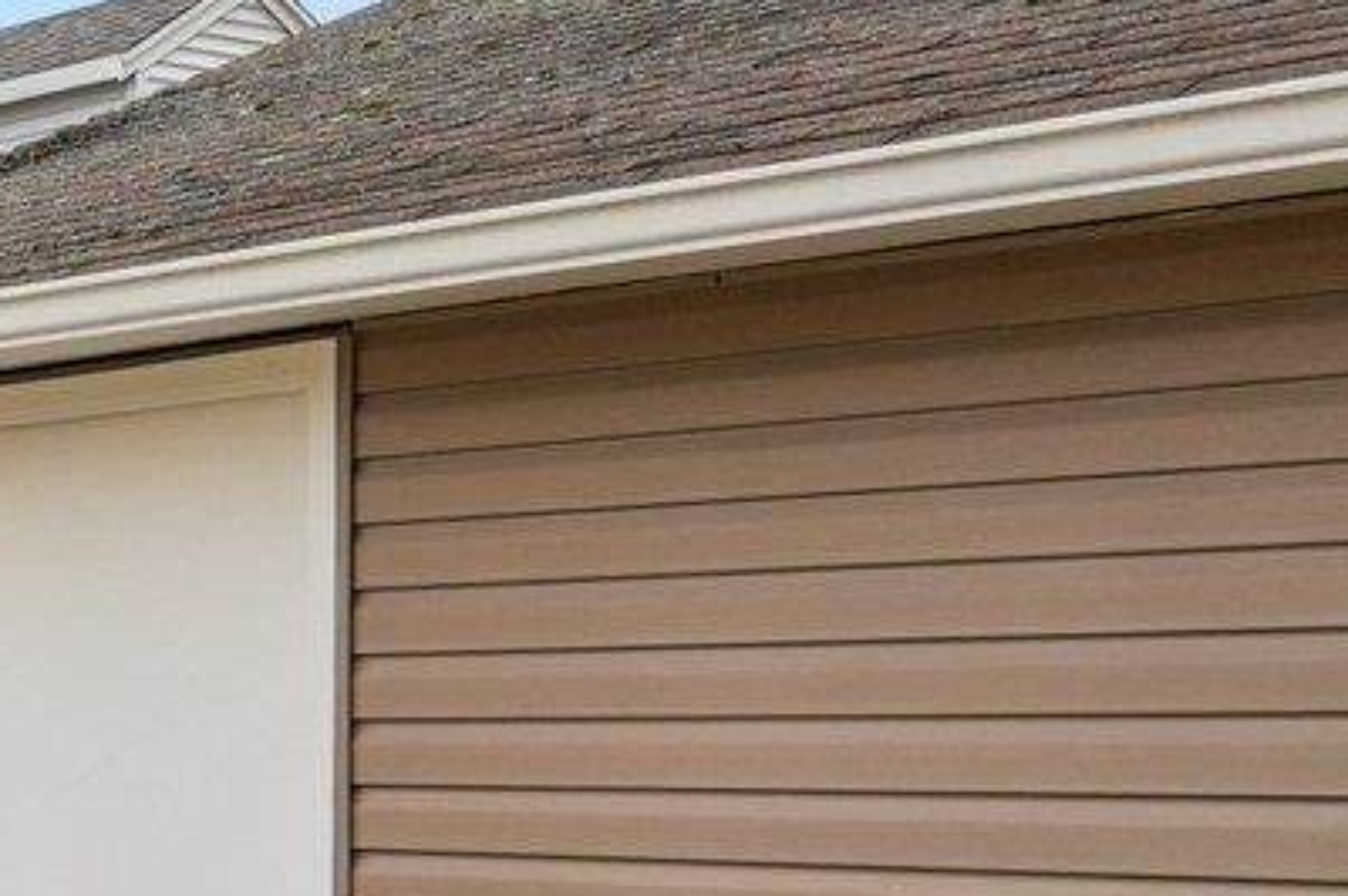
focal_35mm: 85
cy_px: 790
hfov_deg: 17.2
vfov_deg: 15.9
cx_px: -1385
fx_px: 3164
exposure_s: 1/320
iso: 100
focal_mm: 16.5
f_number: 6.3
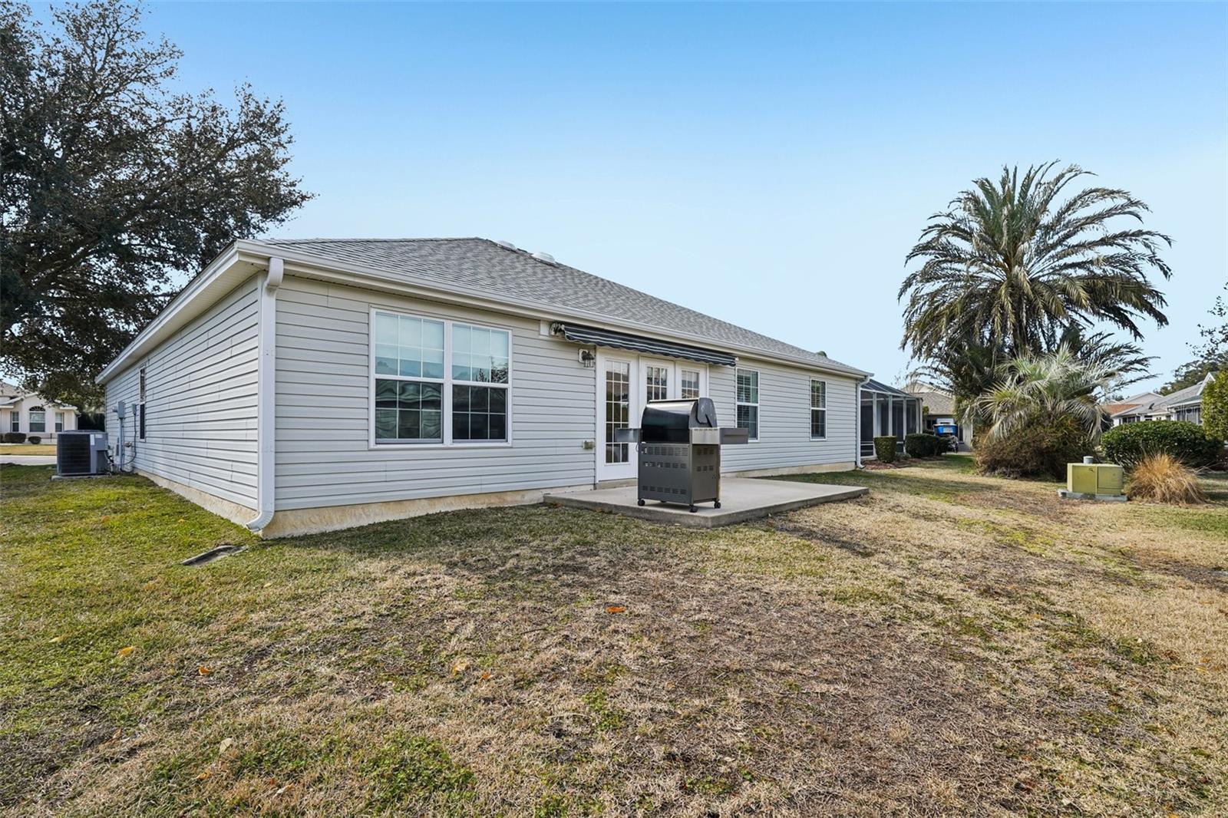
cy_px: 409
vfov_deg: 73.7
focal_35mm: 16
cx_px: 614
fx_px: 546
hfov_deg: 96.7
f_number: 8
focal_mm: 16
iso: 50
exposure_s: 1/90
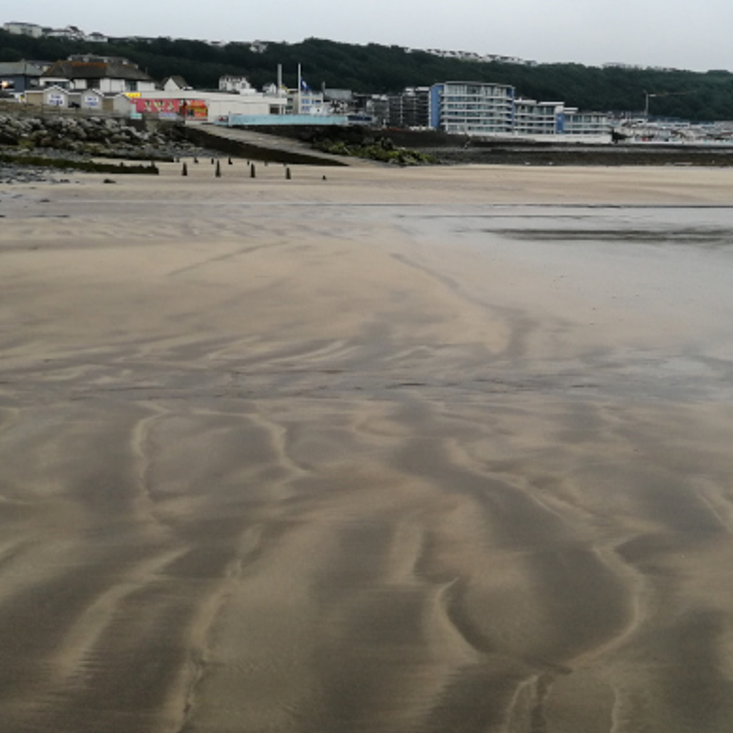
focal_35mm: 43
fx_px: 1030
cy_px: 260
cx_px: 486
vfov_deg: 38.8
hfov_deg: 38.7
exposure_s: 1/50
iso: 160
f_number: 1.8
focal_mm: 3.95
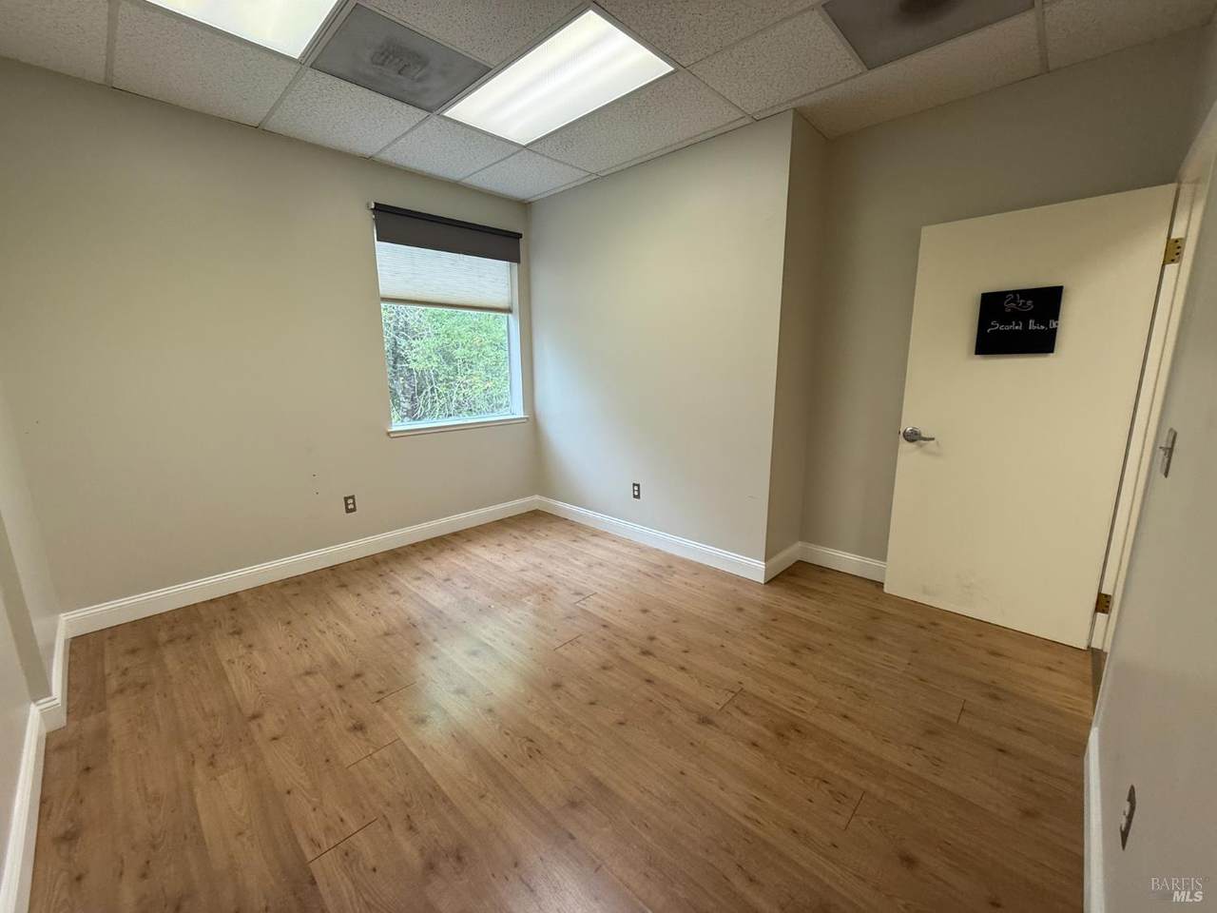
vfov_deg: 85.7
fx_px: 492
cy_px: 456
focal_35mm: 14
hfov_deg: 102.1
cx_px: 608
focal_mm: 2.22
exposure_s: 1/120
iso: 100
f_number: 2.2
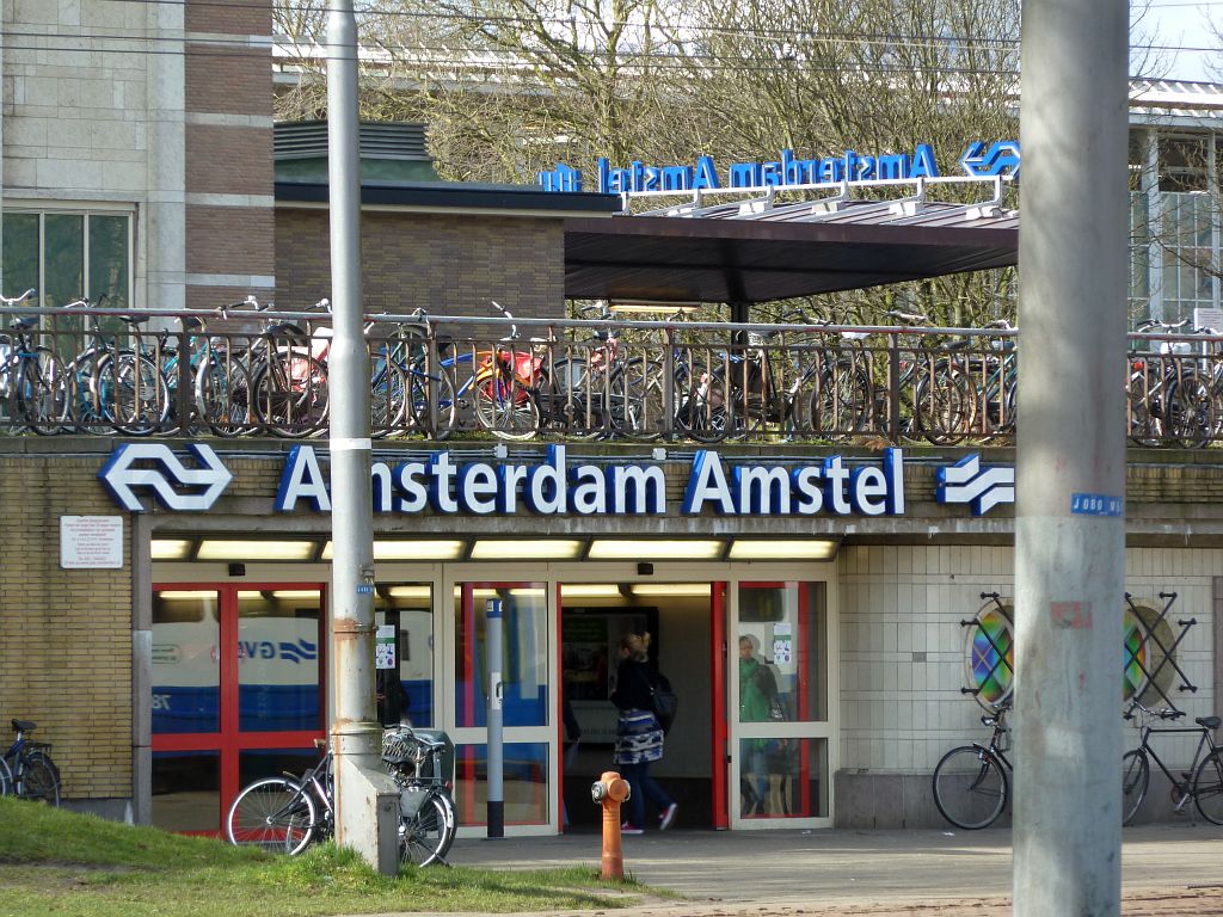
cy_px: 458
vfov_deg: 5.7
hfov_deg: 7.6
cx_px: 612
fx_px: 9186
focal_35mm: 260
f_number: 4.7
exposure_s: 1/125
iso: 80
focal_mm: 42.6
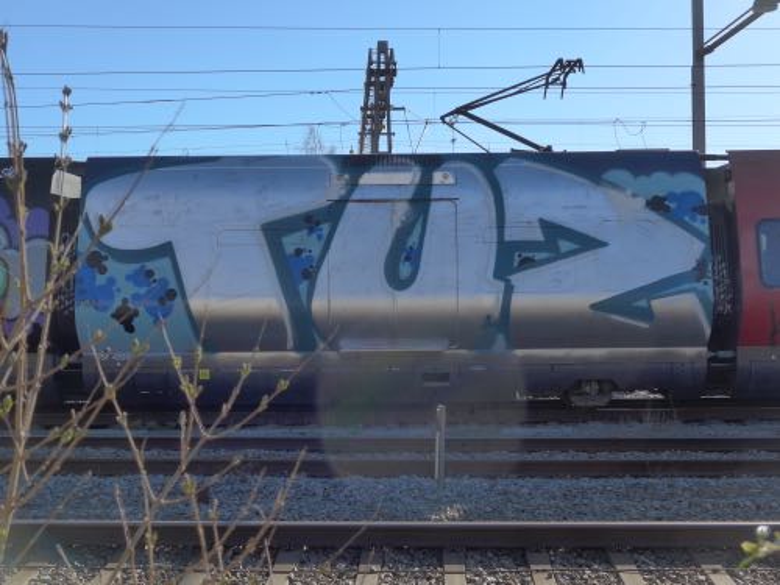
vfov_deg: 32.9
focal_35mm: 44
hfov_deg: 42.9
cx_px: 390
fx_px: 991
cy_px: 292
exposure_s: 1/800
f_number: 4.5
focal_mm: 9
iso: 160
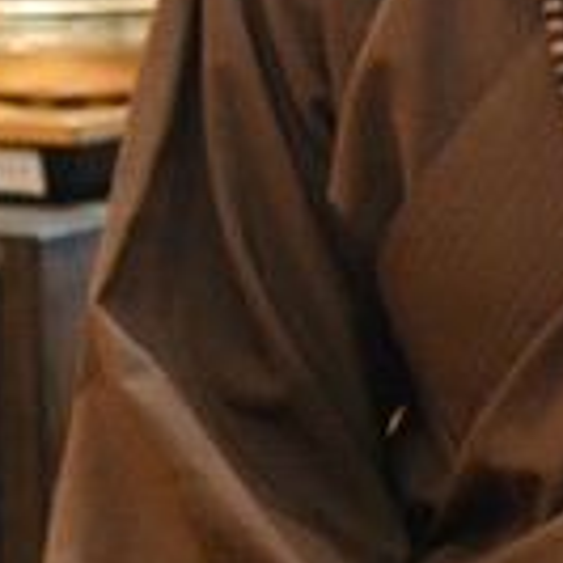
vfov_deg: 4.4
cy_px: -114
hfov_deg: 4.4
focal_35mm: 395
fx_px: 7268
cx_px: 851
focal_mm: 95
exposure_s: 1/60
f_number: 4
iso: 4000
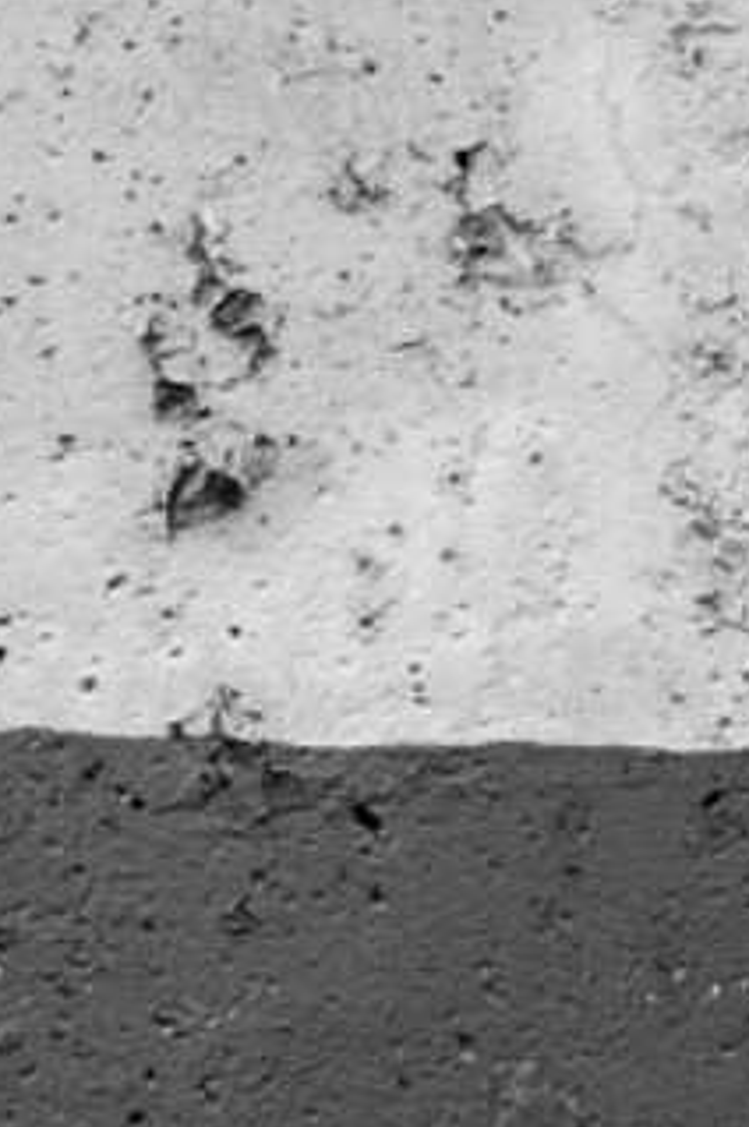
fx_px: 5629
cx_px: -41
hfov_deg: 7.6
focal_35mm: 180
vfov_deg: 9.7
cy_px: 2922
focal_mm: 18.3
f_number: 8
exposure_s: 1/160
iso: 400
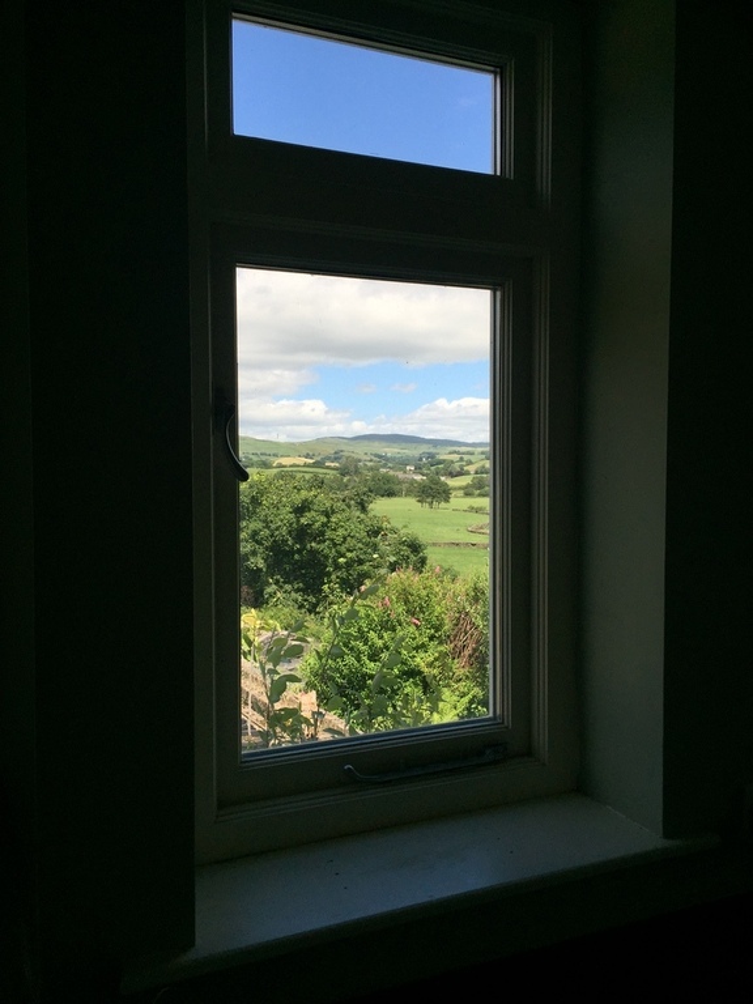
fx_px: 841
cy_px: 502
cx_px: 376
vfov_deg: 61.7
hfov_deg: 48.2
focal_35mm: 29
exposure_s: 1/1464
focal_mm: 4.15
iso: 32
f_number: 2.2
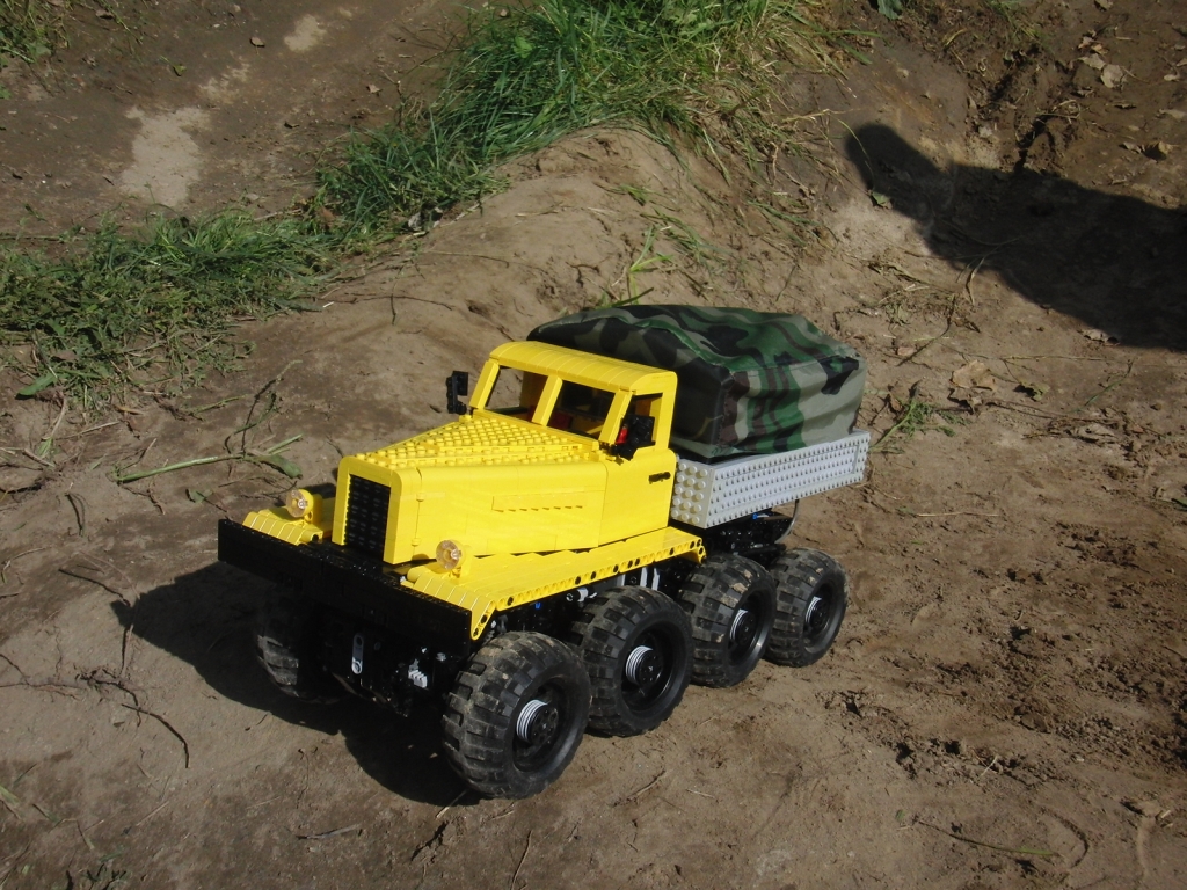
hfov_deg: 49.0
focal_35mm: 38
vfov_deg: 37.7
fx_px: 1303
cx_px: 594
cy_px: 445
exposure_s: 1/640
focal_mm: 6.66
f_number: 7.1
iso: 100
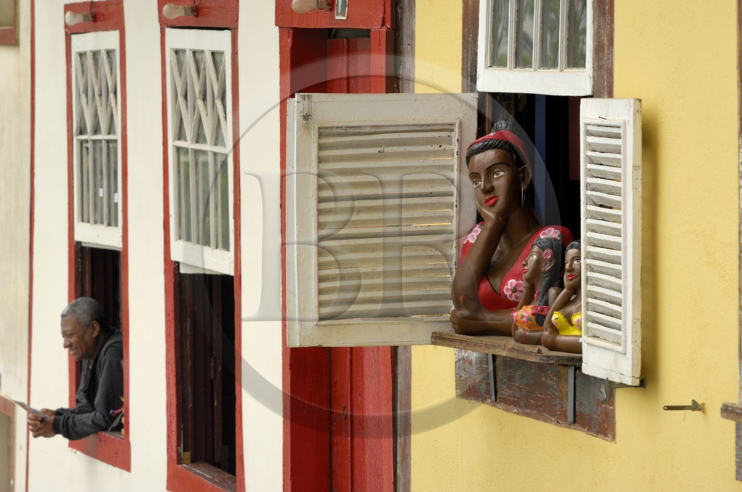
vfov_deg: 7.3
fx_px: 3859
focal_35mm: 188
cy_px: 246
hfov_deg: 11.0
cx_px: 371
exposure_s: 1/80
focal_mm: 125
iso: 100
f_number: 7.1
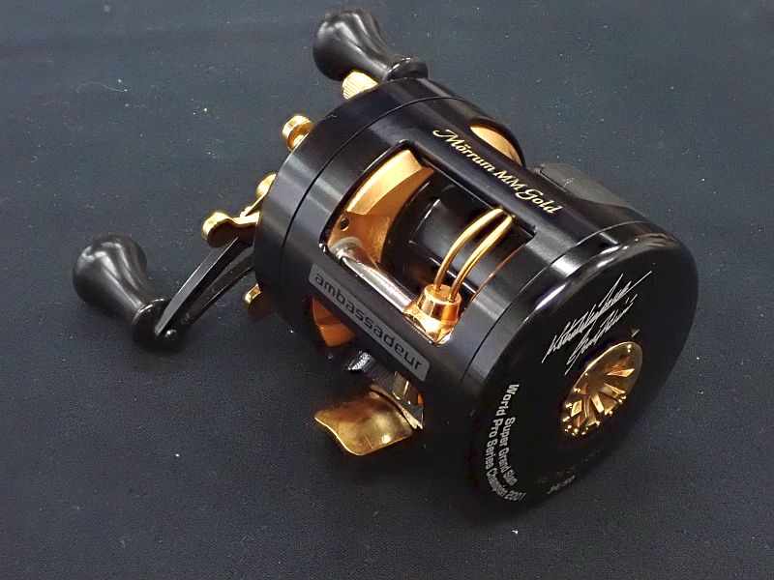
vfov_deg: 31.5
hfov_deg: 41.2
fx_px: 1029
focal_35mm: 46
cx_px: 387
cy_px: 290
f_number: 4.5
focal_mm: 8.41
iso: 1600
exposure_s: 1/30
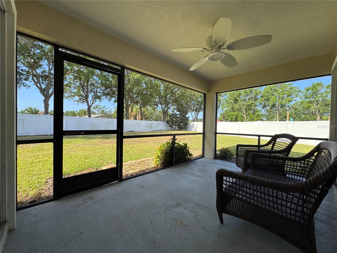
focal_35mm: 14
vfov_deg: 85.7
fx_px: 136
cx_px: 168
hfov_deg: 102.1
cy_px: 126
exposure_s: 1/537
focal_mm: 2.22
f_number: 2.2
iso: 40
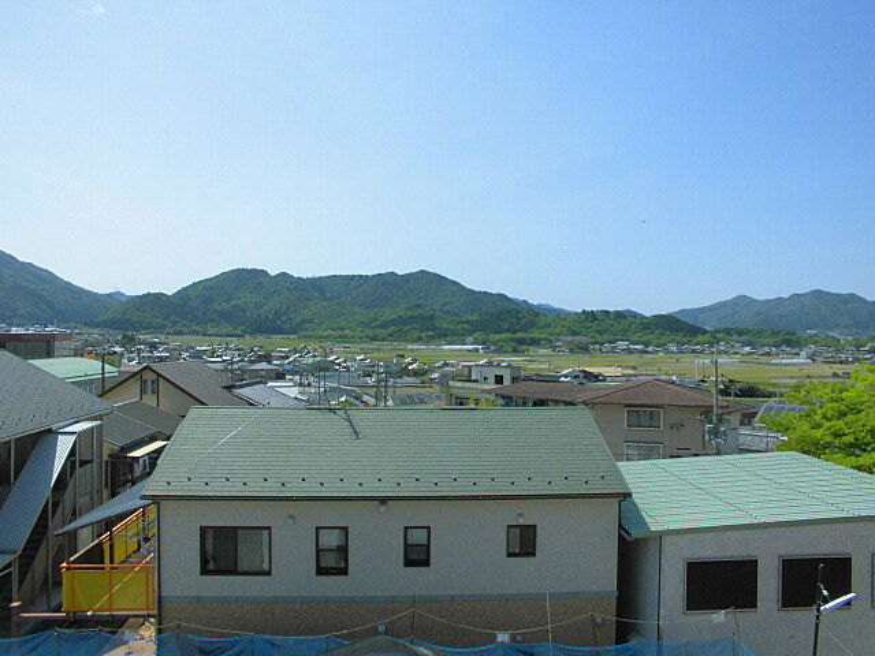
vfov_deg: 53.1
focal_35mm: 26
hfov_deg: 67.3
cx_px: 438
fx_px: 657
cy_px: 328
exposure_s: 1/800
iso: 100
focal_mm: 4.6
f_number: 3.5
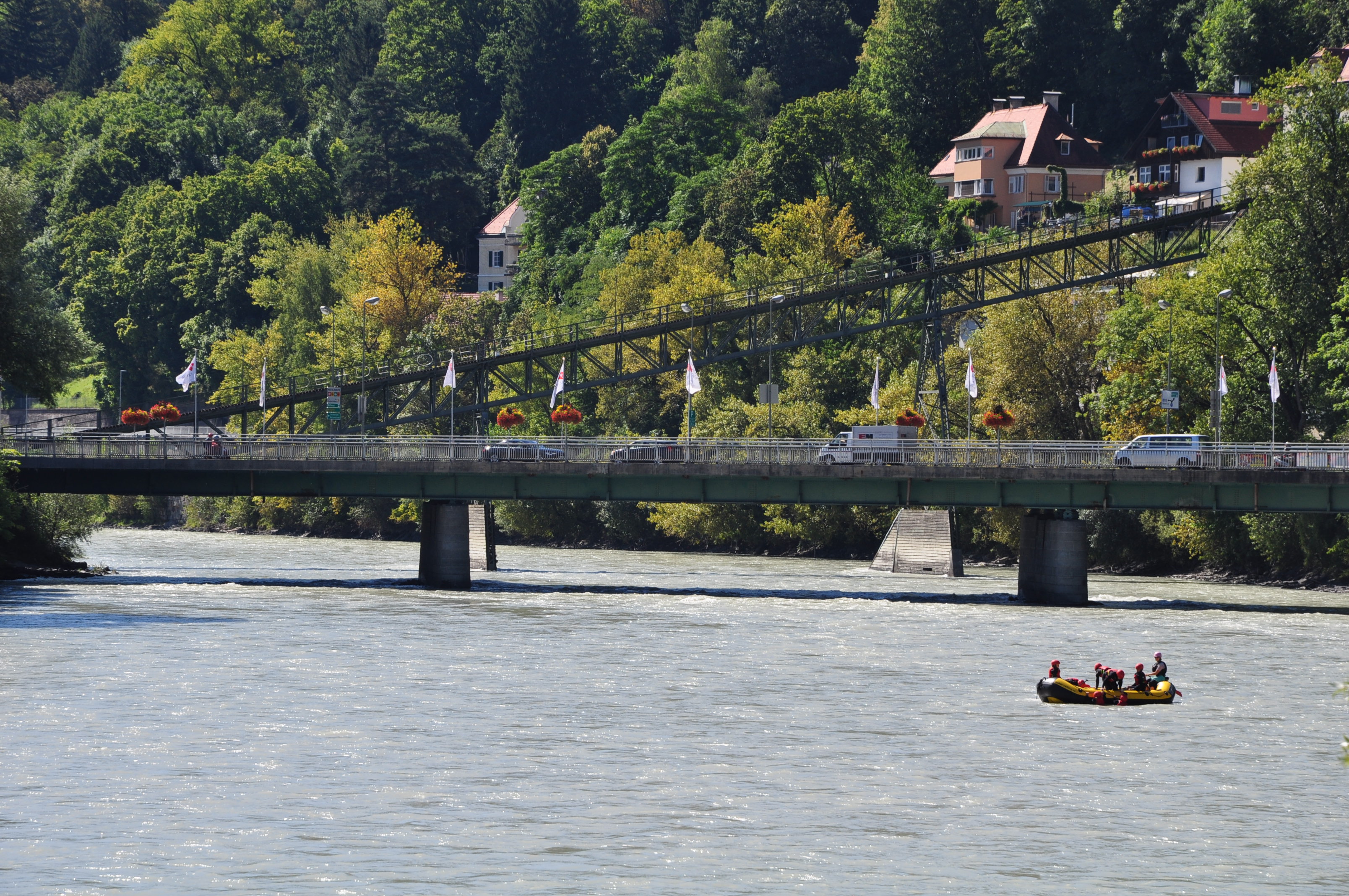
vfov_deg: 8.7
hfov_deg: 13.1
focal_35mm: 158
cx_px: 674
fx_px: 5895
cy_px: 448
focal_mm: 105
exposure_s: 1/250
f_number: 10
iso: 200
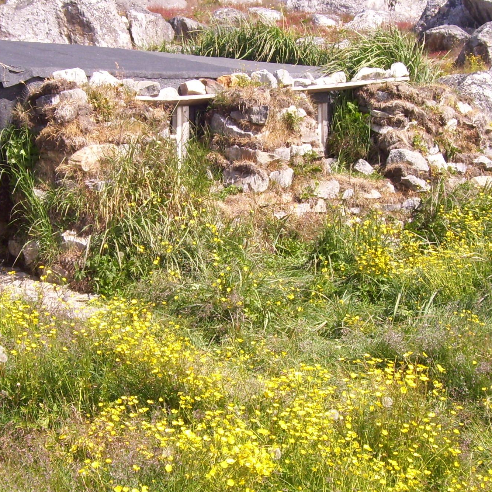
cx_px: 208
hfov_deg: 20.4
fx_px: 1367
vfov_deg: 20.4
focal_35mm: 85
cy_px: 229
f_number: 5.6
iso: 80
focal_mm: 7.6
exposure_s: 1/320
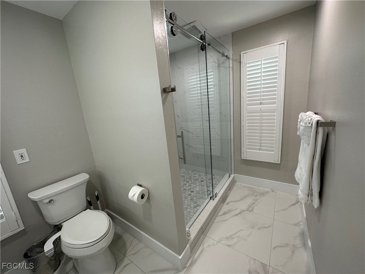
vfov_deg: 85.7
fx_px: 148
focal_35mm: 14
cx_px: 182
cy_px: 137
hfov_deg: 102.1
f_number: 2.2
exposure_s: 1/120
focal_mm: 2.22
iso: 125
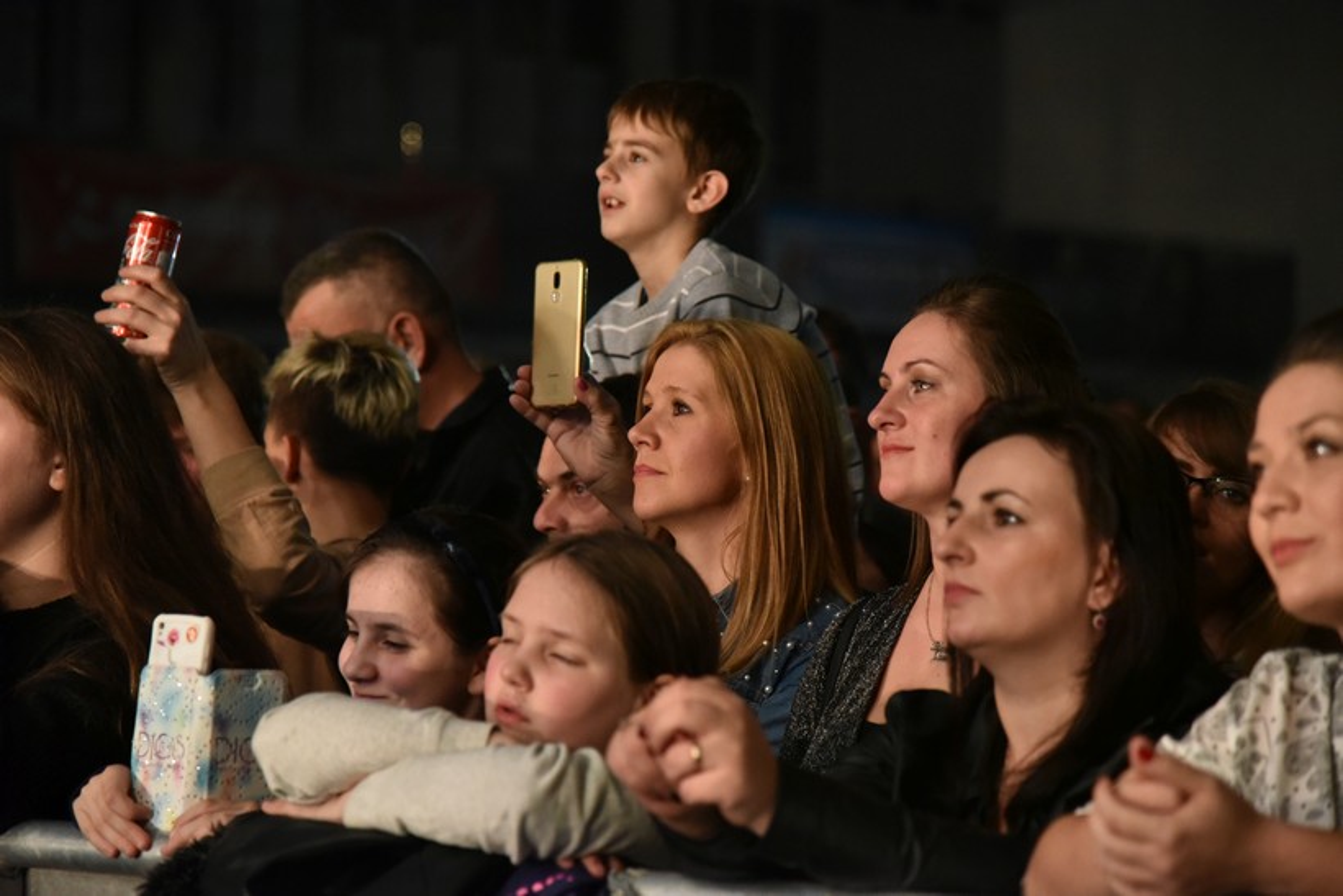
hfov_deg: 17.1
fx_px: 4477
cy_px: 448
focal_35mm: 120
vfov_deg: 11.4
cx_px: 672
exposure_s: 1/200
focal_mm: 120
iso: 6400
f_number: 4
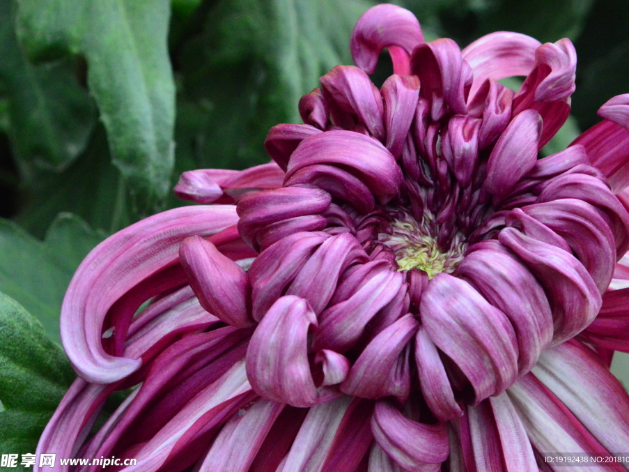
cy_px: 236
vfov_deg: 8.7
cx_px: 346
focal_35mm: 172
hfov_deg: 11.5
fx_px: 3117
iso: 6400
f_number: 16
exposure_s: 1/125
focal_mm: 105
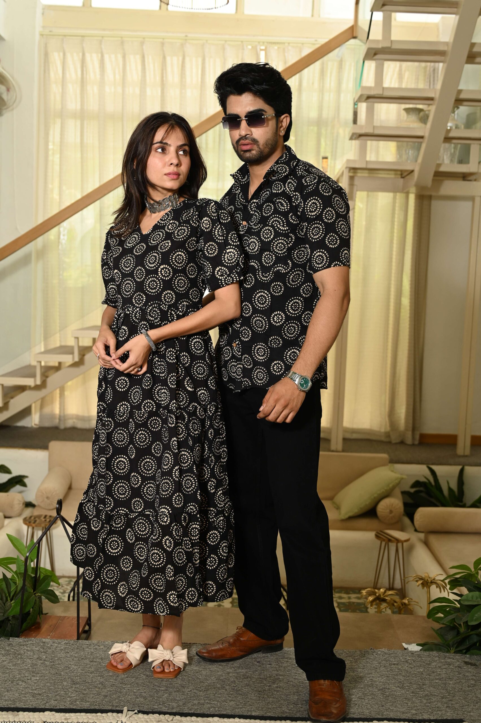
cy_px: 362
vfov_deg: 46.4
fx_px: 843
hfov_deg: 31.8
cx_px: 240
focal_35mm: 42
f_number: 4
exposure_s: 1/160
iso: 250
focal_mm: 42
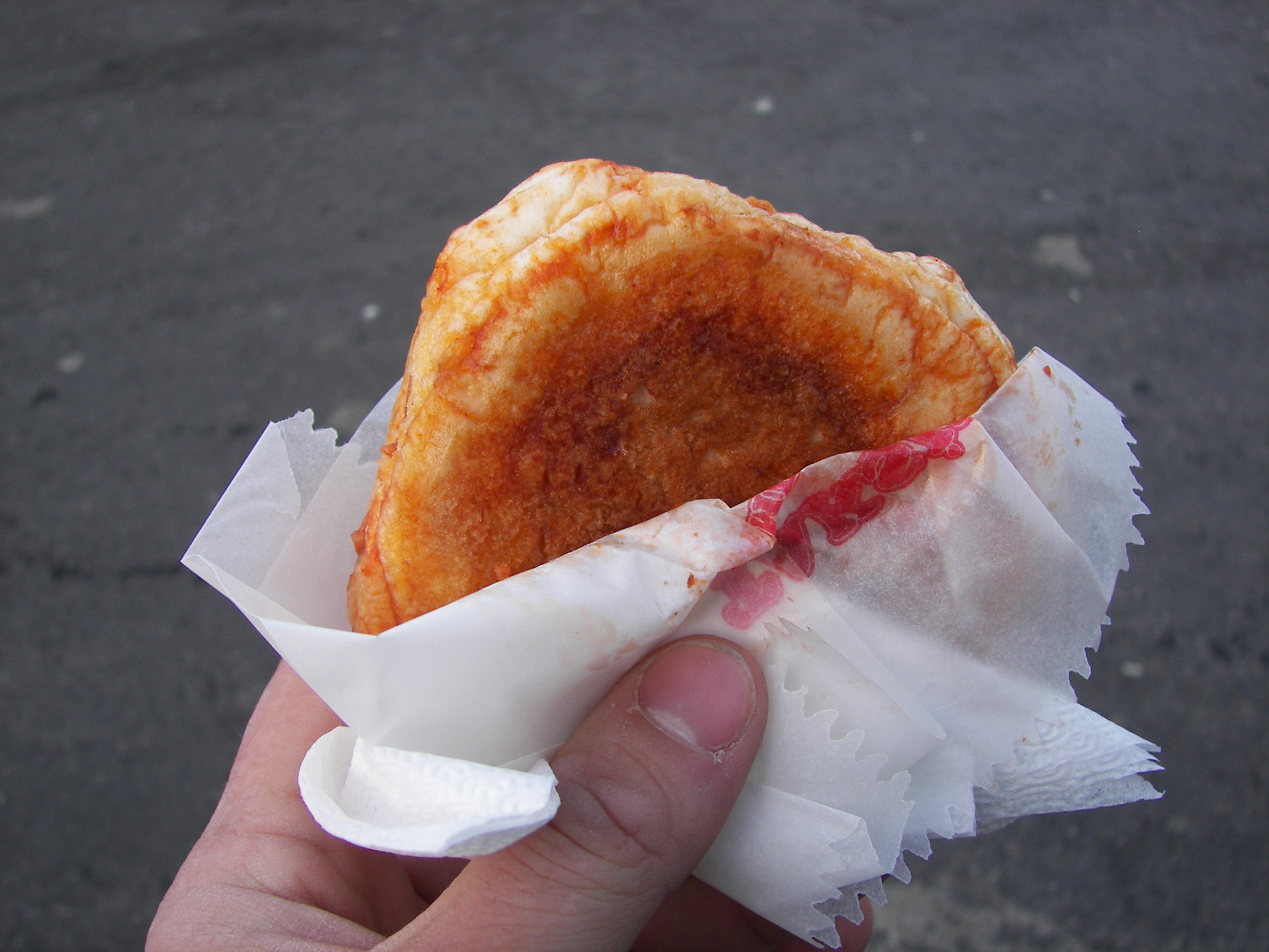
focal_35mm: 36
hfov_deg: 51.4
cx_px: 634
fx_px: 1320
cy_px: 476
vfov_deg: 39.7
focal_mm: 6
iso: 50
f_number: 2.8
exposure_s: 1/125
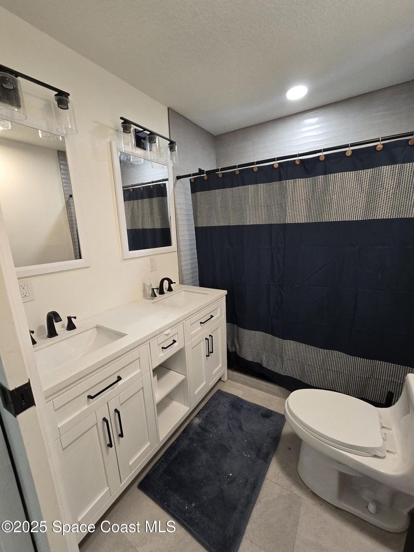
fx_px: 207
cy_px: 276
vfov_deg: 106.2
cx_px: 207
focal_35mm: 13
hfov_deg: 89.9
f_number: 2.2
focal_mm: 2.2
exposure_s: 1/60
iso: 200
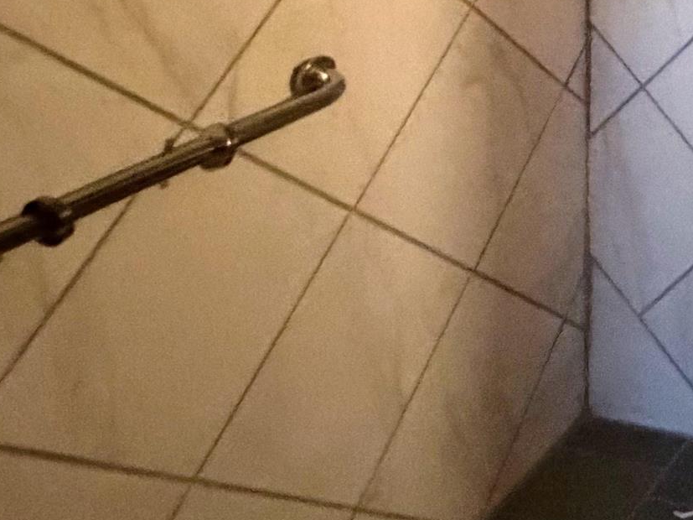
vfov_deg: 22.3
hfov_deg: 25.5
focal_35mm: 52
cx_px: 1089
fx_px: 1041
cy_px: -293
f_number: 2.2
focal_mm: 2.22
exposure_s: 1/40
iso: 1250
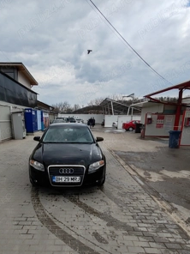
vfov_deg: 72.5
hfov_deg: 58.3
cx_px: 74
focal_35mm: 23
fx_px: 168
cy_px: 161
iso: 50
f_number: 2.2
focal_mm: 1.96
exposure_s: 1/1300
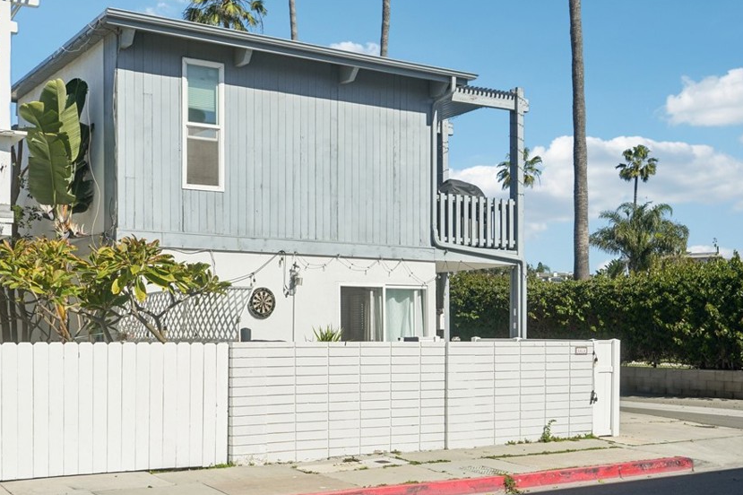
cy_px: 213
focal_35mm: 42
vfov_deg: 31.8
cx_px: 317
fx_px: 866
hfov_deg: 46.3
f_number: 8
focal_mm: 34
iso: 100
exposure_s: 1/800
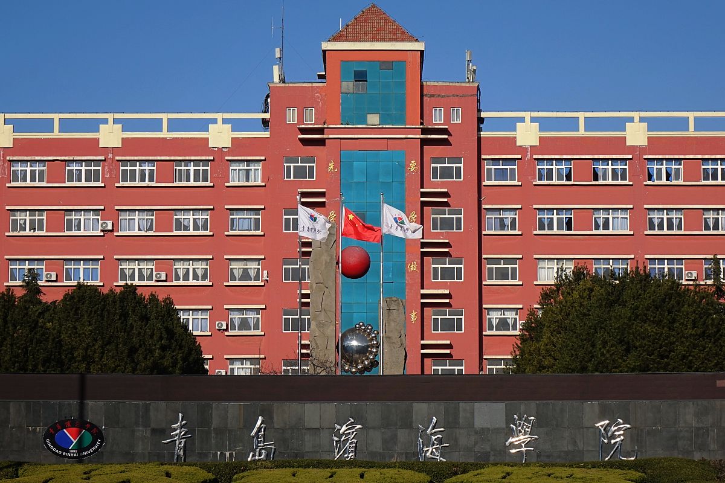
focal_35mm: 91
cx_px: 362
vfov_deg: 15.0
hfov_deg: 22.4
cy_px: 242
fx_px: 1832
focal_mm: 33.41
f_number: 5
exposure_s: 1/800
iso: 100
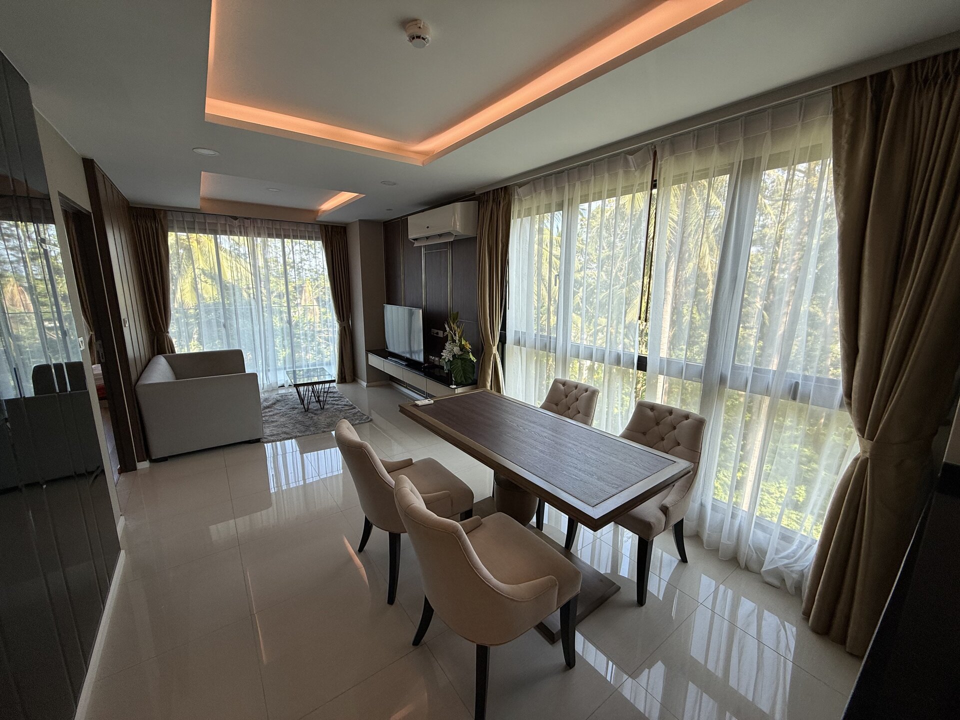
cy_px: 360
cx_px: 480
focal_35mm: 14
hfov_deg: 102.1
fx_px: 388
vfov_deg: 85.7
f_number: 2.2
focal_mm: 2.22
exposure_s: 1/99
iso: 50
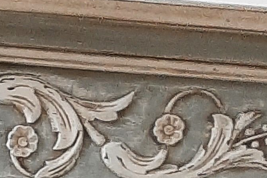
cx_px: -158
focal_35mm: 162
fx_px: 1202
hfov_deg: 12.0
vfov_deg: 6.4
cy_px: 765
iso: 250
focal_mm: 3.93
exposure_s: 1/50
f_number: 1.7
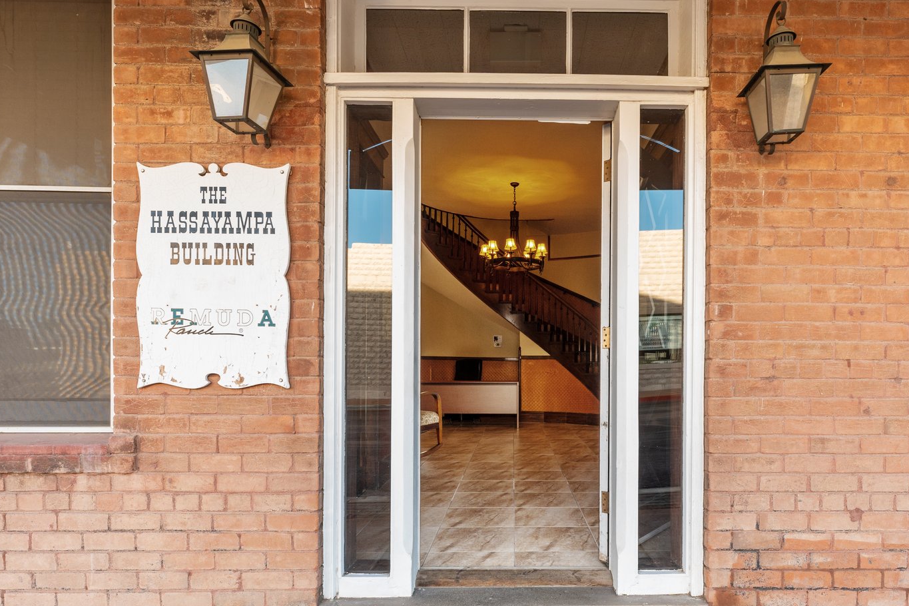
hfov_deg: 80.6
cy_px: 368
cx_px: 527
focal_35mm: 21
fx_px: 530
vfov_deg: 58.9
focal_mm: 14
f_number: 8
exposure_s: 1/25
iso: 400
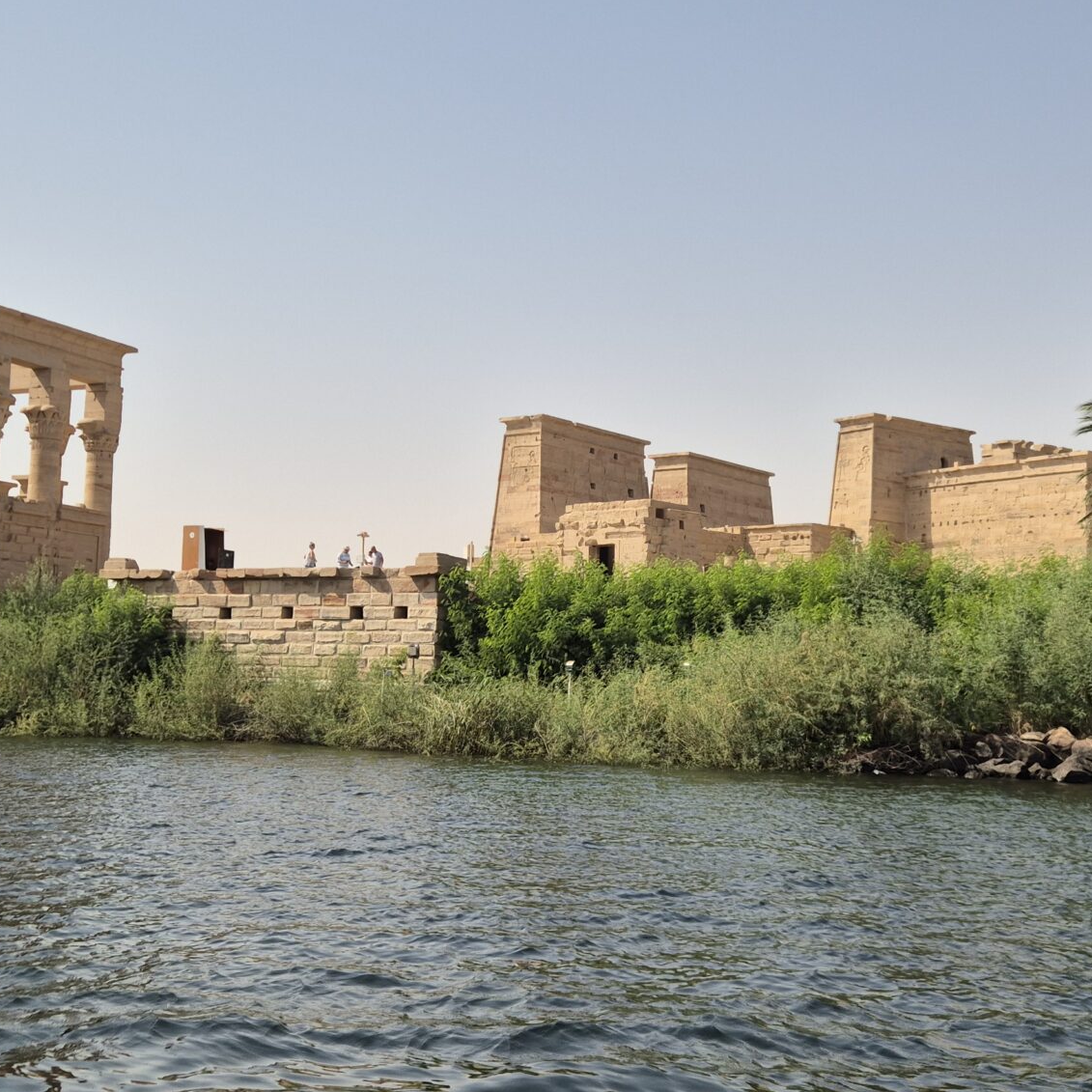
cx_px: 557
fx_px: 1642
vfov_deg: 36.8
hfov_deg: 36.8
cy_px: 490
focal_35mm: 46
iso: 25
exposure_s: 1/2296
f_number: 1.8
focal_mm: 5.4
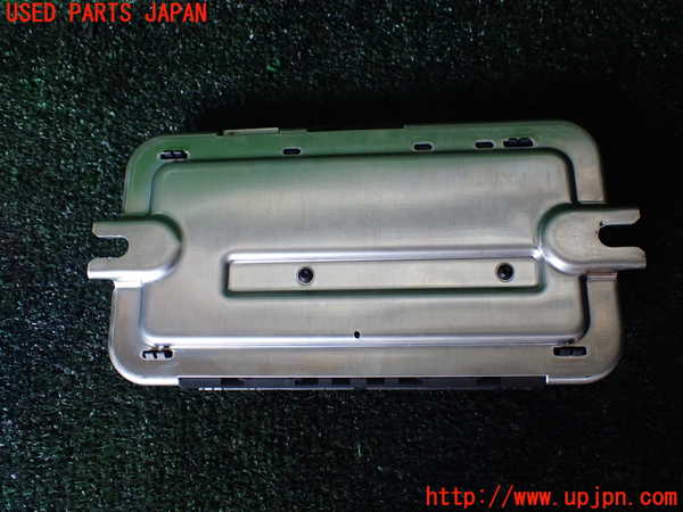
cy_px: 256
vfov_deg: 46.8
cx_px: 342
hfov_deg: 60.0
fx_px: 592
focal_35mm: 30
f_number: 2.3
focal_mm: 5.4
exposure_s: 1/125
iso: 500
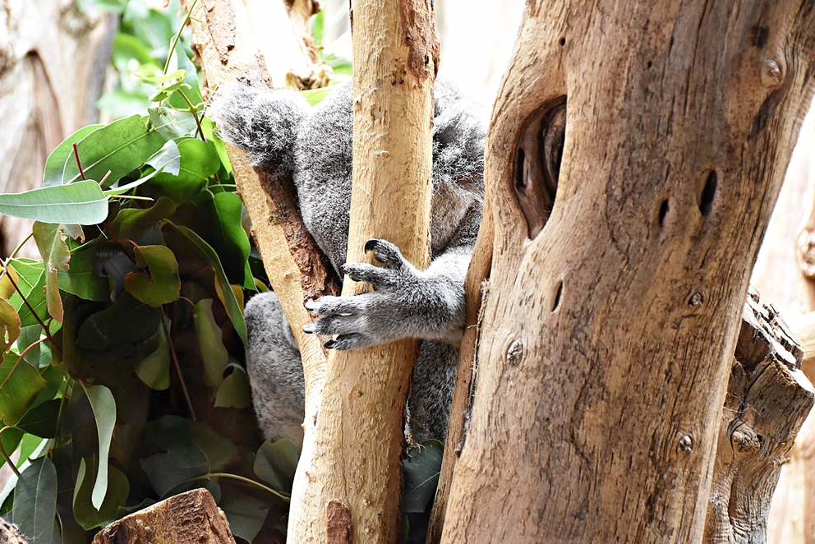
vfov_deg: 14.3
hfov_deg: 21.2
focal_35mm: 96
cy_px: 276
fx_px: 2174
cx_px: 395
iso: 3200
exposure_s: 1/60
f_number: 5
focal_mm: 62
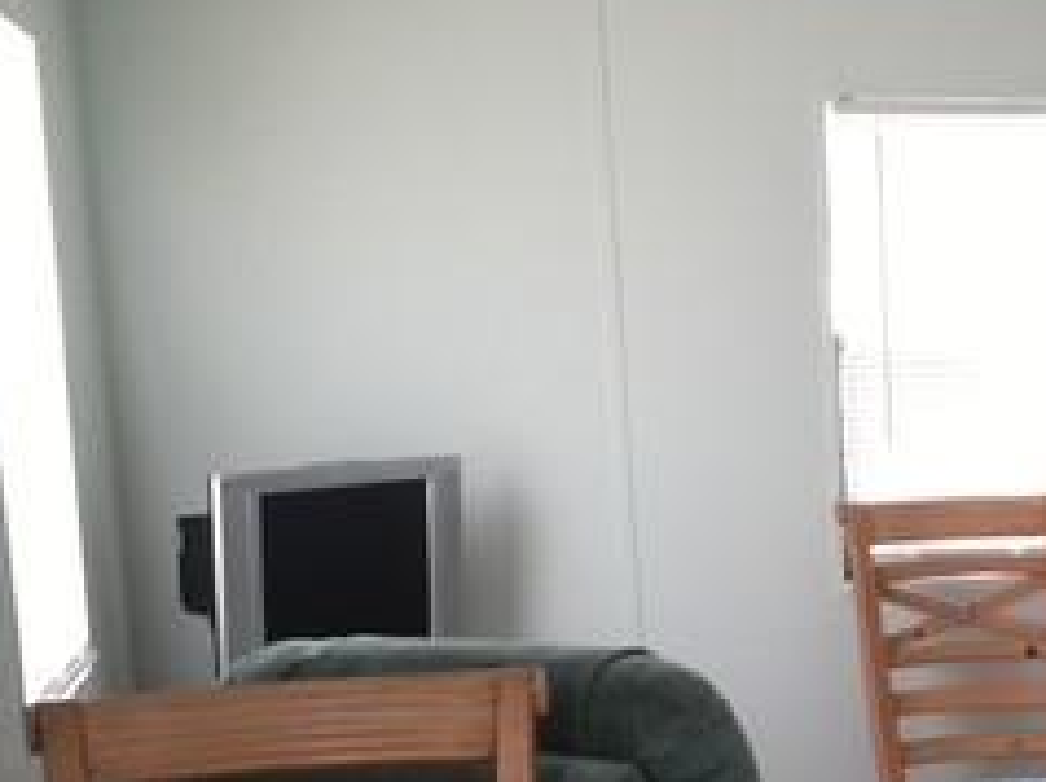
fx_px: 2355
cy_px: 734
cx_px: 1156
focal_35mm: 78
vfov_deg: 18.5
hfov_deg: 23.5
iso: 25
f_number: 2.2
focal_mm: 4.15
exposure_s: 1/30
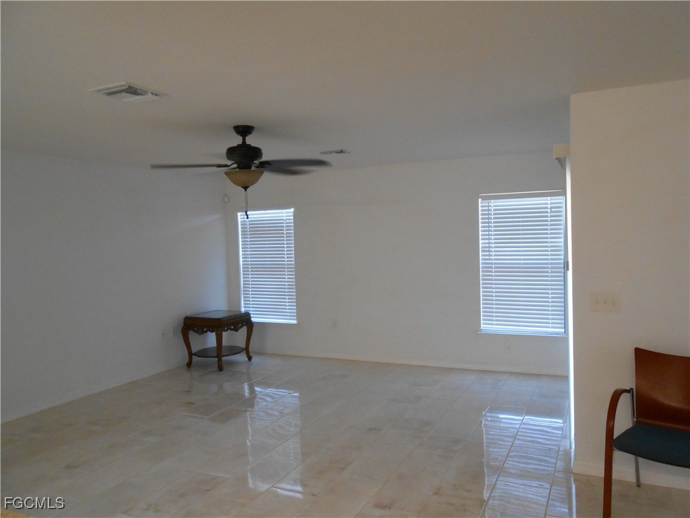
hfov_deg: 67.3
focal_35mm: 26
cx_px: 345
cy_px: 259
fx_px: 518
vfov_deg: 53.1
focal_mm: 4.6
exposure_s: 1/30
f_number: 3.5
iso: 320
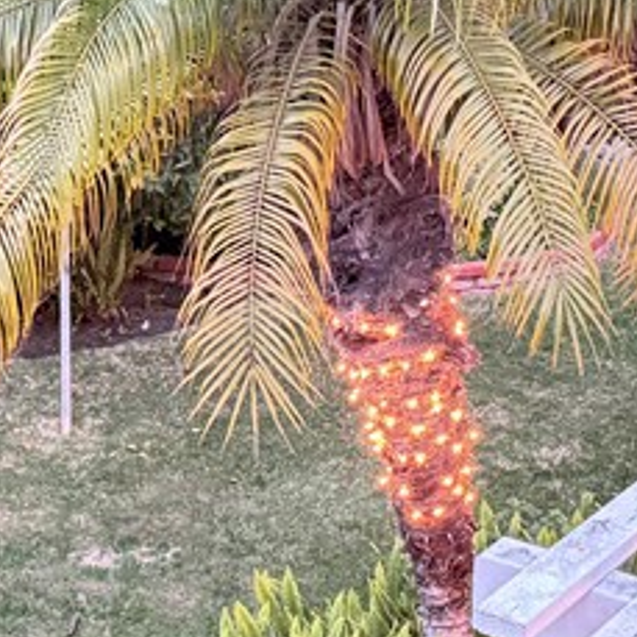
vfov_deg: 18.3
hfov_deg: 18.2
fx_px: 1978
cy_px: 250
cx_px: 156
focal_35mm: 95
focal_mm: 6.76
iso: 1600
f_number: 1.78
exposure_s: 1/20
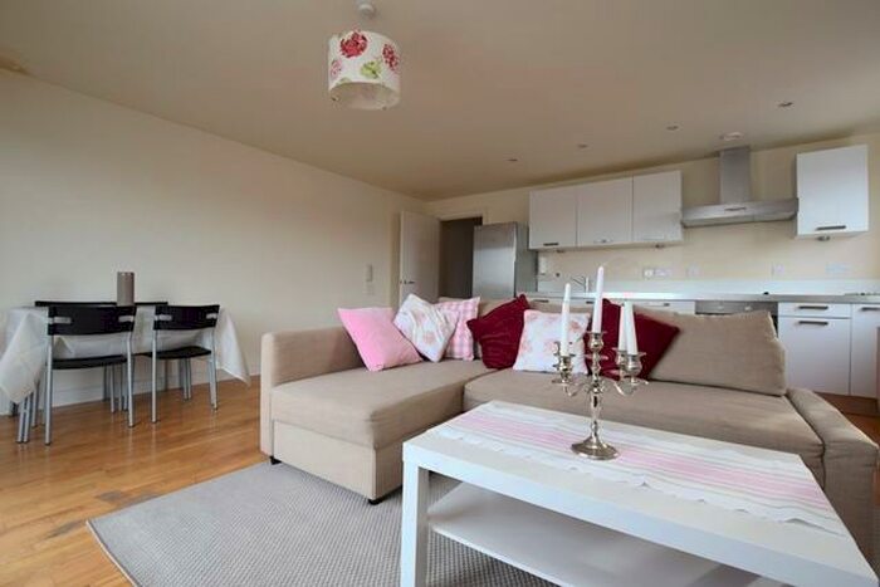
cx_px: 440
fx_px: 367
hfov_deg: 100.4
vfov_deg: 77.4
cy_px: 294
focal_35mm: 15
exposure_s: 1/125
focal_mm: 10
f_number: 5.6
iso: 640
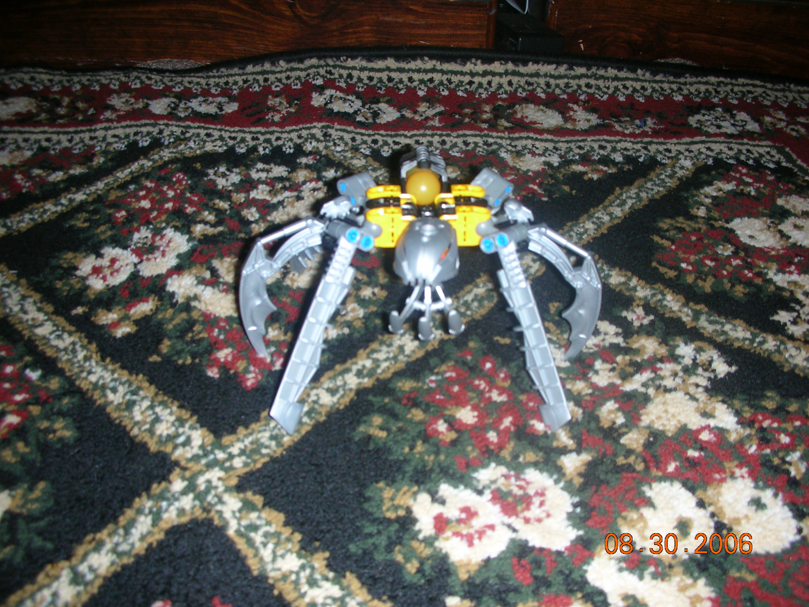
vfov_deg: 40.7
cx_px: 404
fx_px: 818
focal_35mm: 35
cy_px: 304
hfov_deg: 52.6
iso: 50
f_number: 3
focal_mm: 5.8
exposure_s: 1/60.1
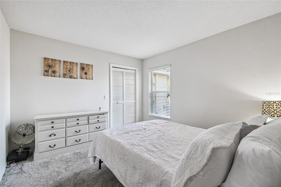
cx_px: 140
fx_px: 117
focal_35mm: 15
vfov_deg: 77.3
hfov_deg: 100.4
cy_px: 94
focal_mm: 10
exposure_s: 1/5
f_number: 7.1
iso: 100
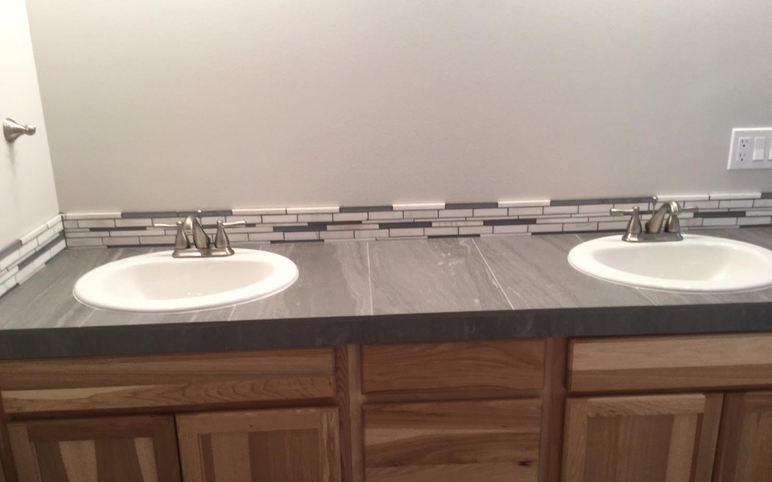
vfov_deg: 38.3
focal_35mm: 33
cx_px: 385
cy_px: 261
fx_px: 694
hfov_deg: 58.1
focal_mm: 3.3
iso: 64
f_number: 2.4
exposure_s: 1/30
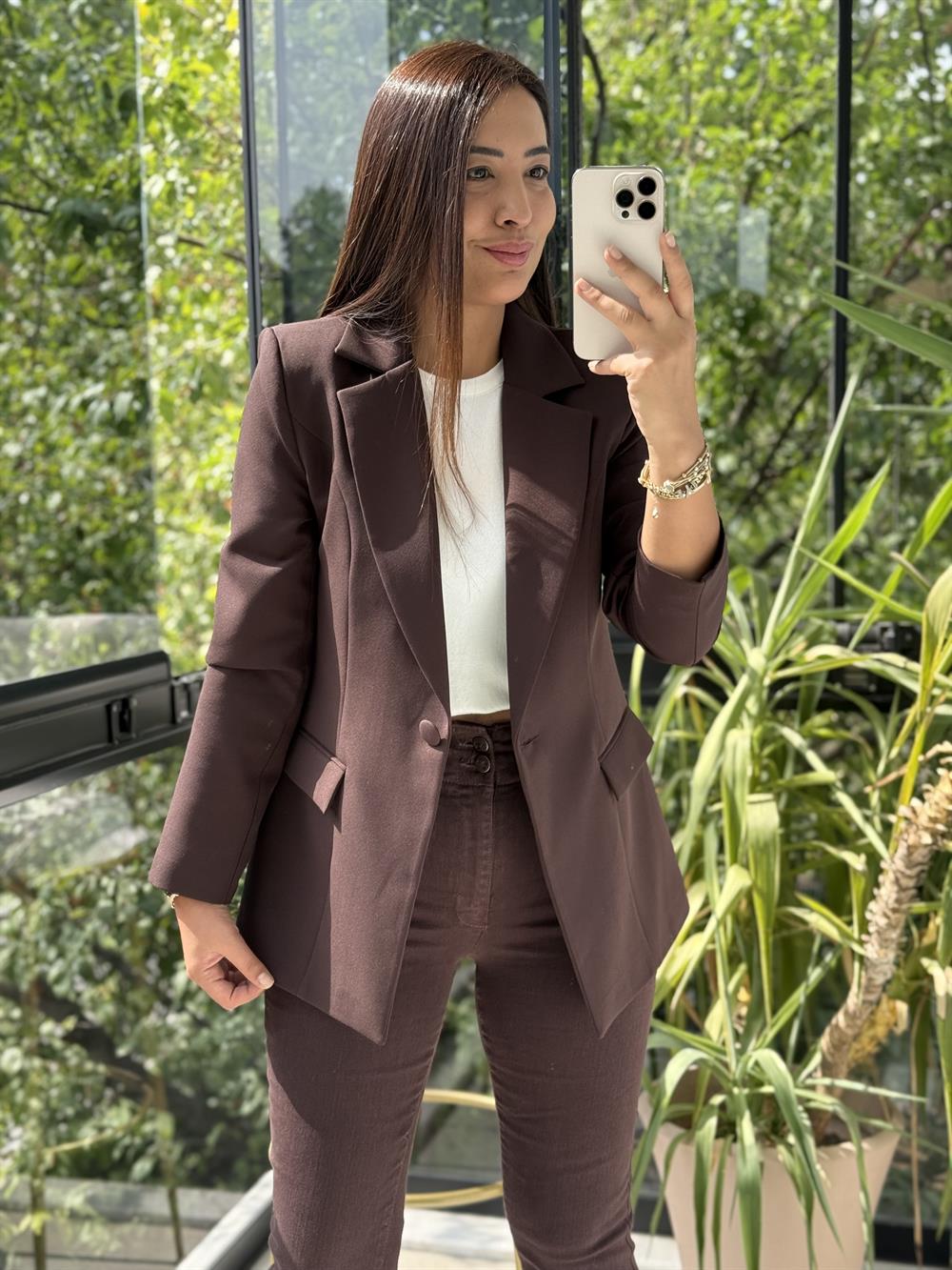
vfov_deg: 39.7
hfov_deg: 30.3
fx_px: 1760
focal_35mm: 48
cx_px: 476
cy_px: 635
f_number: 1.78
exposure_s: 1/481
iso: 80
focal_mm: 6.76
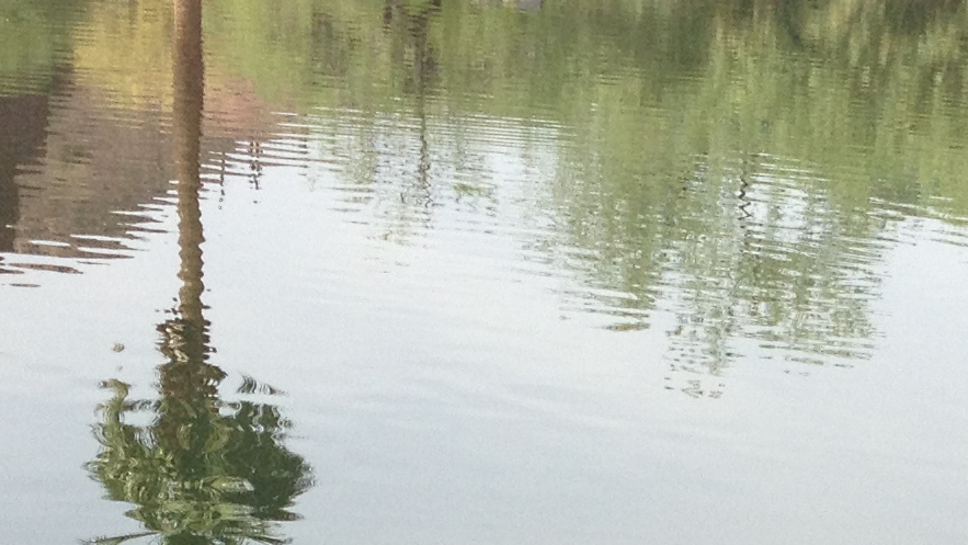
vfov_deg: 8.3
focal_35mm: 141
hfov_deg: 15.1
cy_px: 1023
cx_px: 885
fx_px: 3620
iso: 64
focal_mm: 4.28
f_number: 2.4
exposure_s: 1/1151
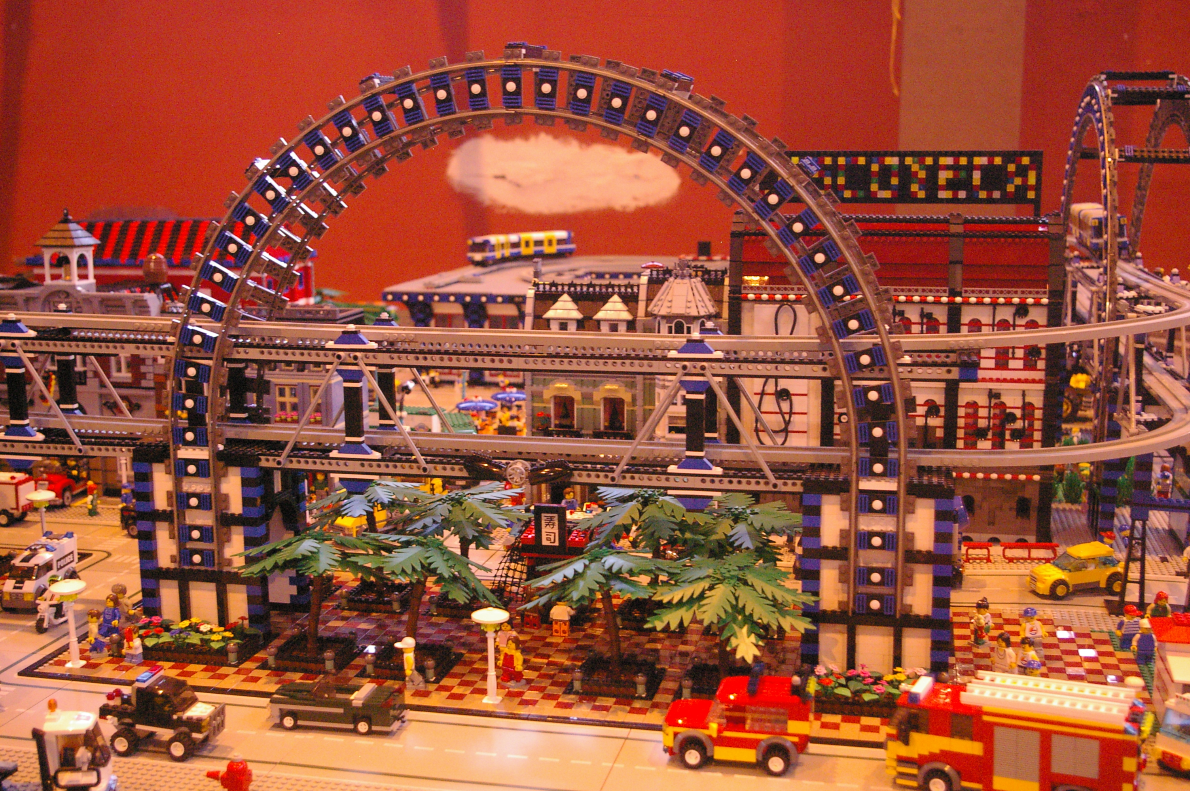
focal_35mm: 42
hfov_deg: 46.4
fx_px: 1387
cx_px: 595
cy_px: 396
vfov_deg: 31.8
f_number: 4.5
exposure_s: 1/90
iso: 3200
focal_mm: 28
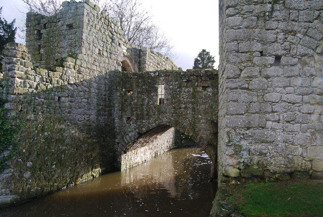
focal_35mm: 27
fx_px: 243
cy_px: 108
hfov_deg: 67.3
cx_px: 162
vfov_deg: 48.2
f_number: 5.6
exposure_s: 1/125
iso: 110
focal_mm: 18
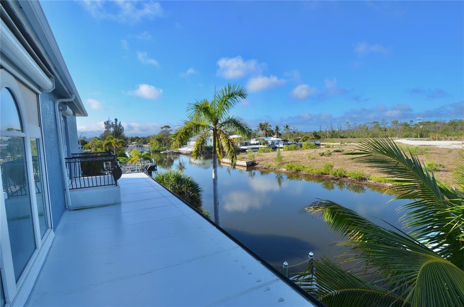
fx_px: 231
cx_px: 232
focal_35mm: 18
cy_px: 154
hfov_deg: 90.1
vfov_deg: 67.1
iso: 100
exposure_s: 1/250
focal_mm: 12
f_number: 8
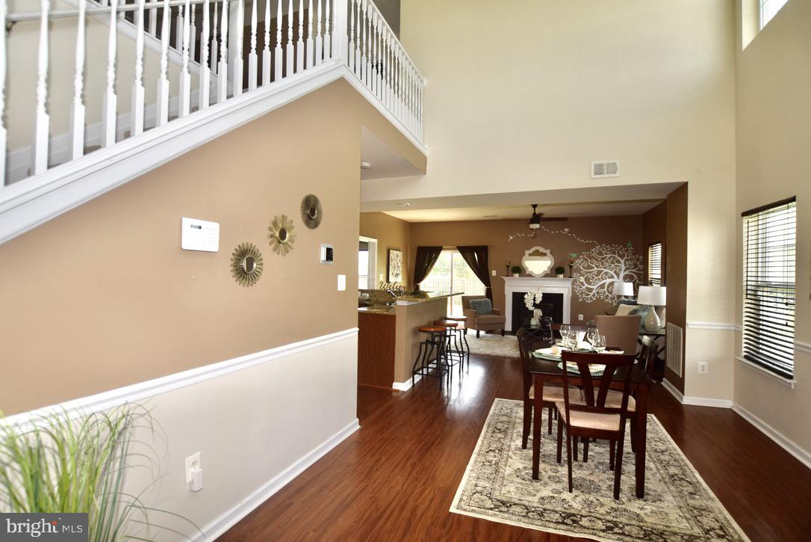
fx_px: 338
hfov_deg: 100.4
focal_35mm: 15
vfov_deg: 77.4
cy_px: 271
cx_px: 406
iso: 200
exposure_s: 1/200
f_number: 3.5
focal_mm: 10
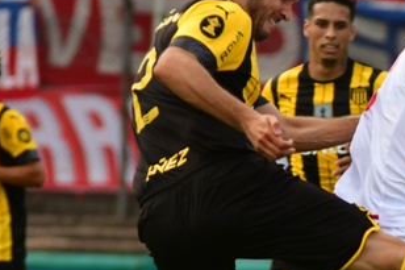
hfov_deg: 1.8
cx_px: 359
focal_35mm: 1170
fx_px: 13155
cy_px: 250
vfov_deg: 1.2
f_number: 6.3
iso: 640
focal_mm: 300
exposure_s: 1/640
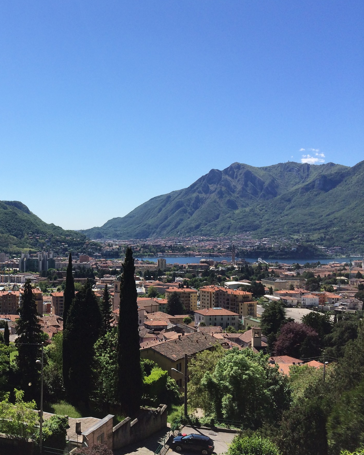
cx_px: 60
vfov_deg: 45.8
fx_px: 539
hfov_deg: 35.8
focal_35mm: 40
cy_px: 228
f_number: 2.2
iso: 32
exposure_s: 1/2283
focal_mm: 4.12
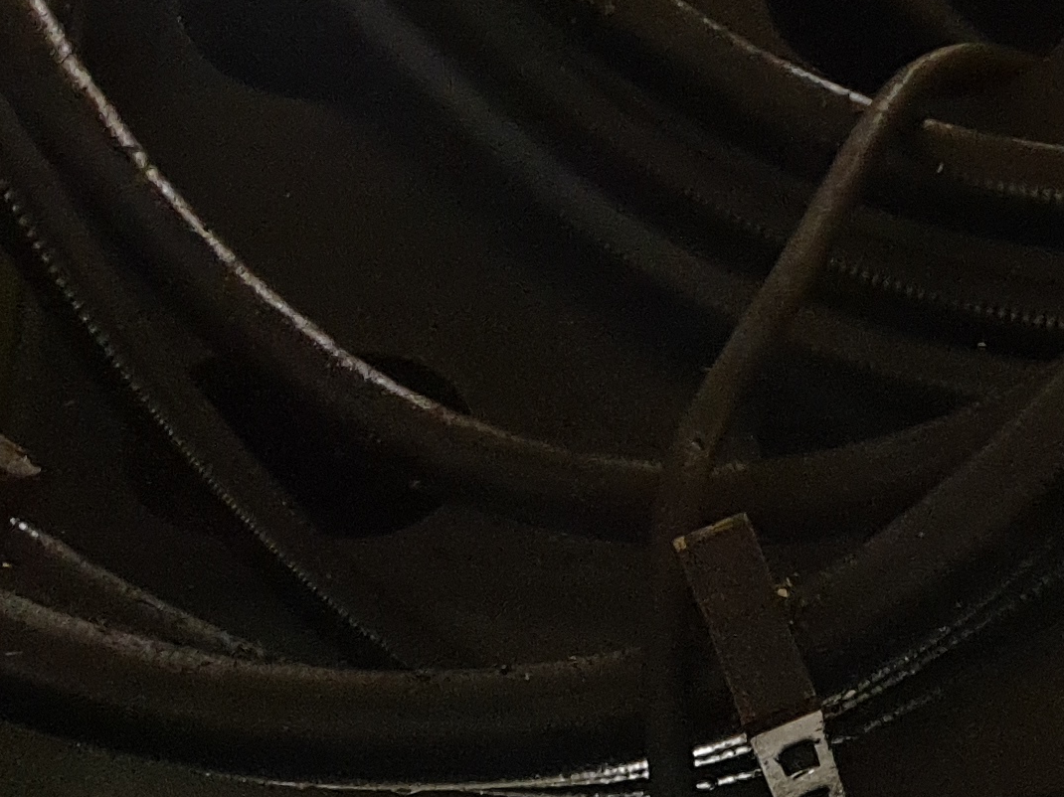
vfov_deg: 13.8
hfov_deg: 19.7
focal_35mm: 98
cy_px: 1325
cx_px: 922
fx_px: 3012
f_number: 1.5
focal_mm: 4.3
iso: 320
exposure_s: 1/25
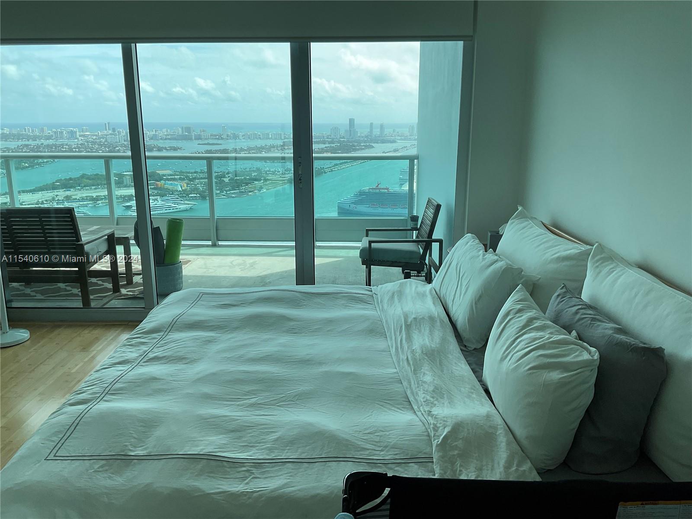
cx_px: 346
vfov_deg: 48.2
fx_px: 580
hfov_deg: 61.7
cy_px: 260
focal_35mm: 29
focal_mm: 3
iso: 16
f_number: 1.8
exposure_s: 1/586
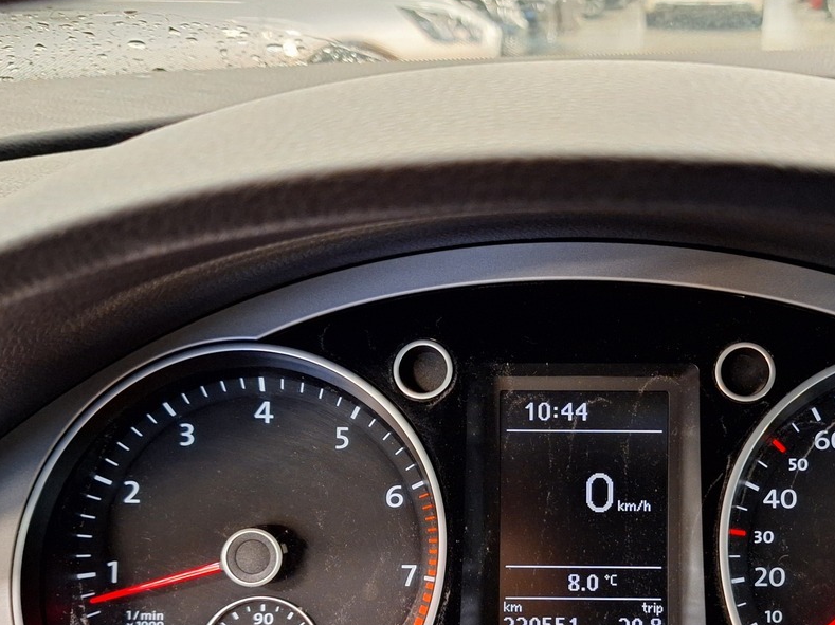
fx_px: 1013
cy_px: 491
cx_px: 571
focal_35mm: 42
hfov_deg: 44.0
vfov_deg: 33.4
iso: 400
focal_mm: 5.54
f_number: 1.8
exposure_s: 1/25
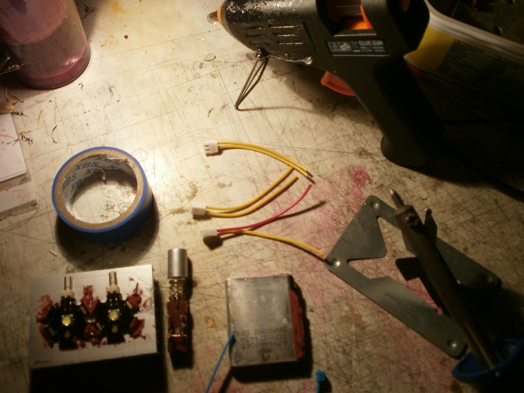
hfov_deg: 56.8
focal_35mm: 32
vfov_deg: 44.2
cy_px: 196
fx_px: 484
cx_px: 262
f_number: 3.1
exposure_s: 1/50
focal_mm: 5.8
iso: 100
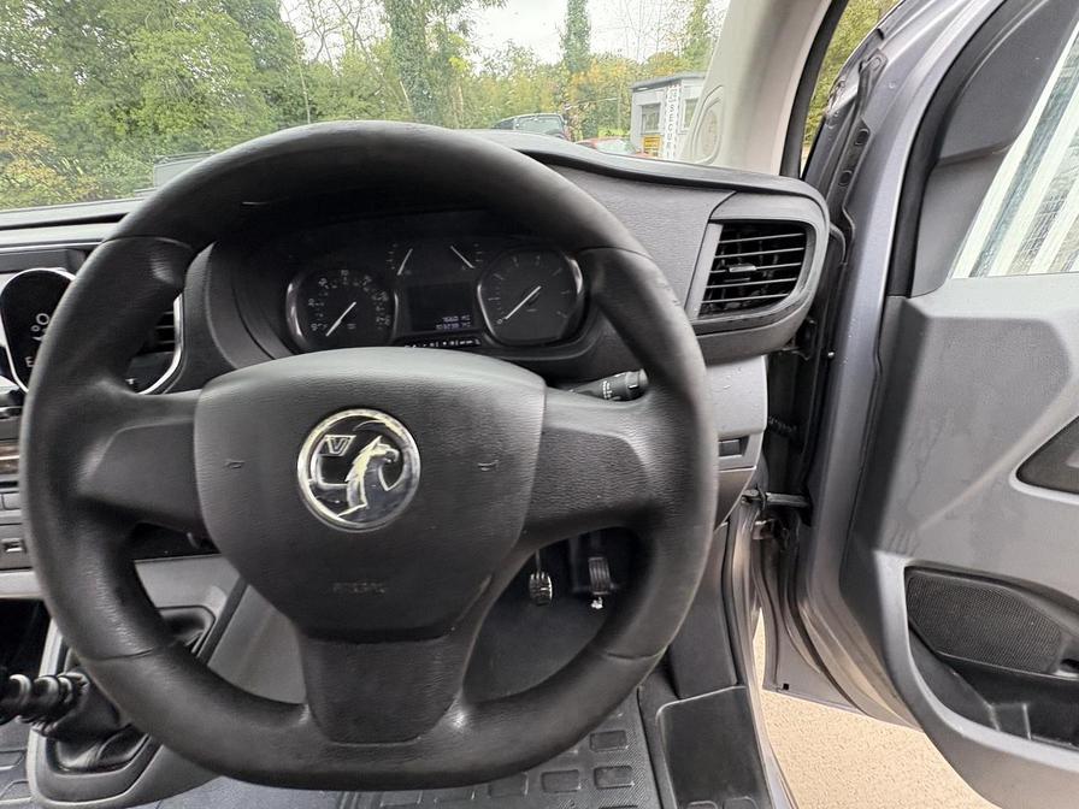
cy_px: 404
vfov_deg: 85.7
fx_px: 436
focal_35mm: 14
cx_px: 540
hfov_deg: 102.1
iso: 200
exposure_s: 1/83
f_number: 2.2
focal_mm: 2.22
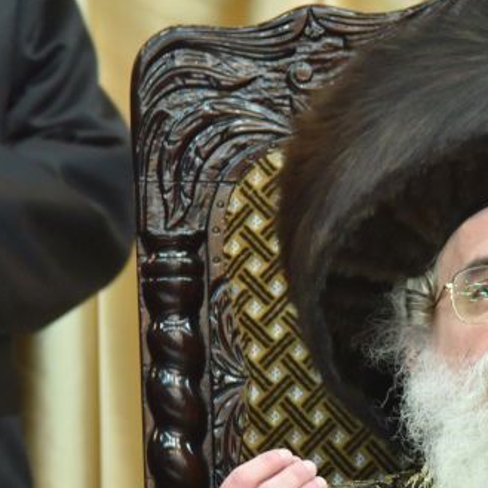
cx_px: 540
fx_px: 25312
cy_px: 333
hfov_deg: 1.1
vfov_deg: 1.1
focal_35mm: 1587
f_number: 6.3
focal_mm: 600
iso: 2000
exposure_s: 1/100
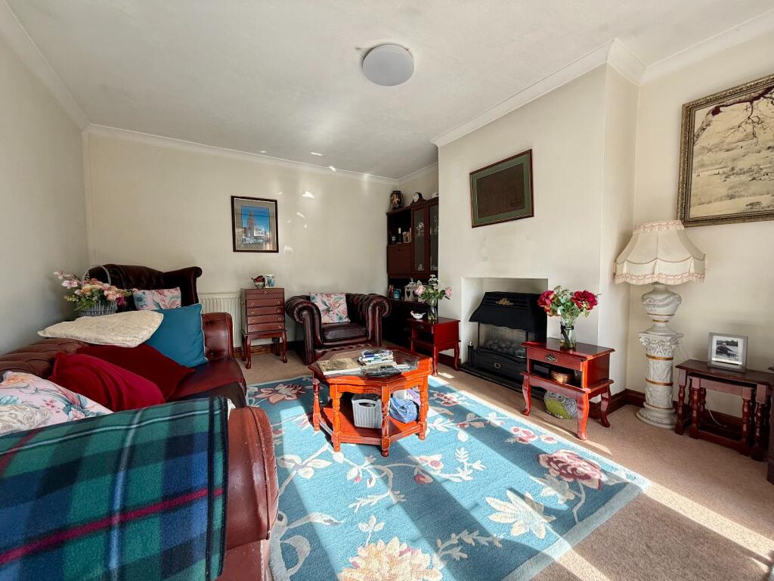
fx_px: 313
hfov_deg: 102.1
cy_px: 290
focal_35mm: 14
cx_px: 387
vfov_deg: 85.7
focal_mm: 2.22
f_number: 2.2
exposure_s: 1/104
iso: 64
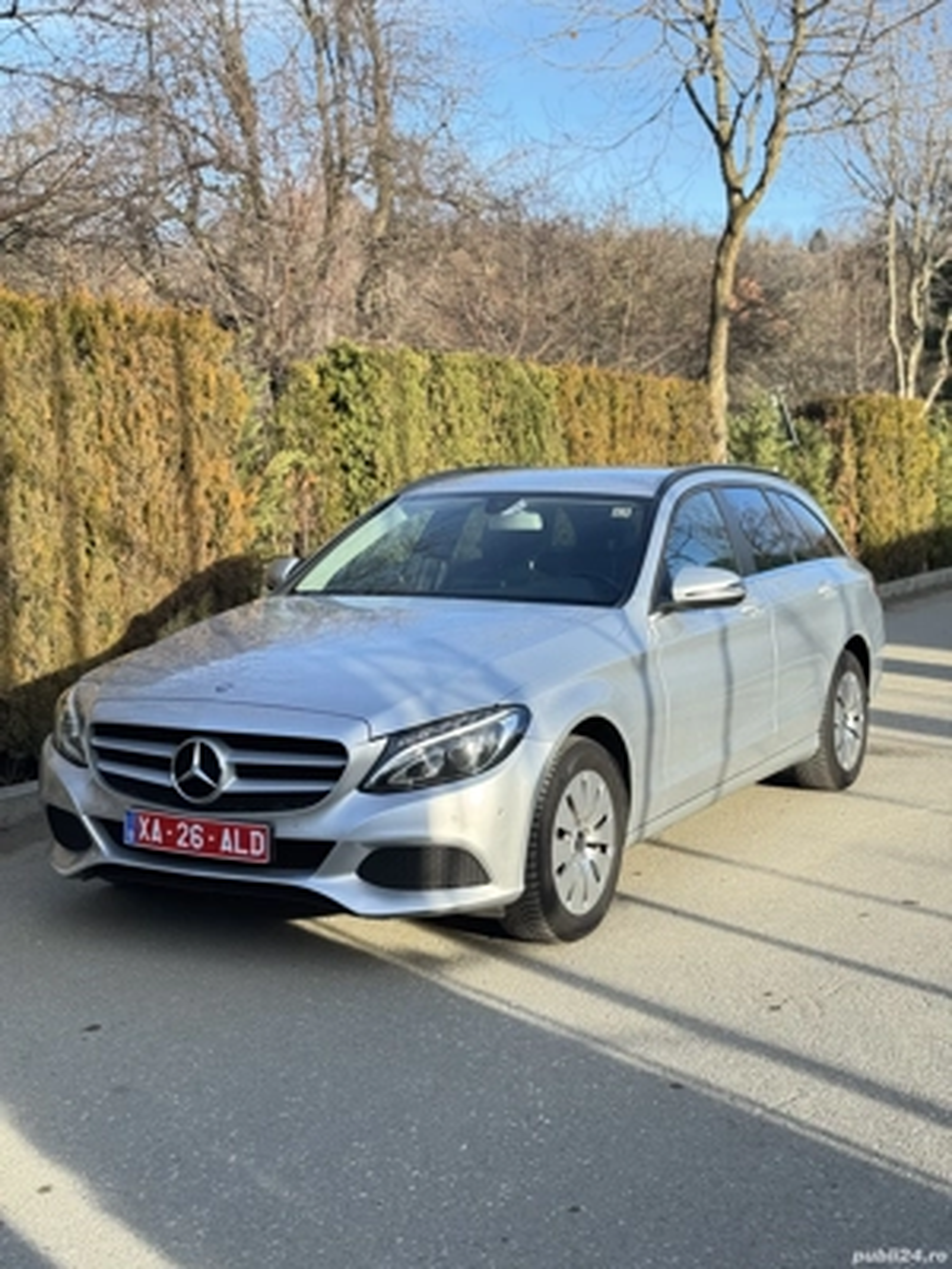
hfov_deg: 30.3
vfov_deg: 39.7
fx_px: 1760
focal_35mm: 48
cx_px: 476
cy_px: 634
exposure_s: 1/843
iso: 64
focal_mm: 6.76
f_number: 1.78
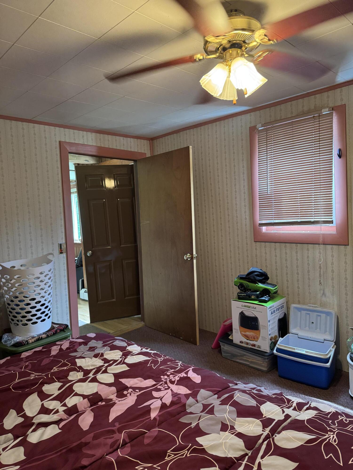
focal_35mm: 24
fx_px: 326
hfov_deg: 56.8
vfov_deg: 71.6
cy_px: 235
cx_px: 176
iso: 500
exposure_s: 1/60
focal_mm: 6.76
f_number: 1.78
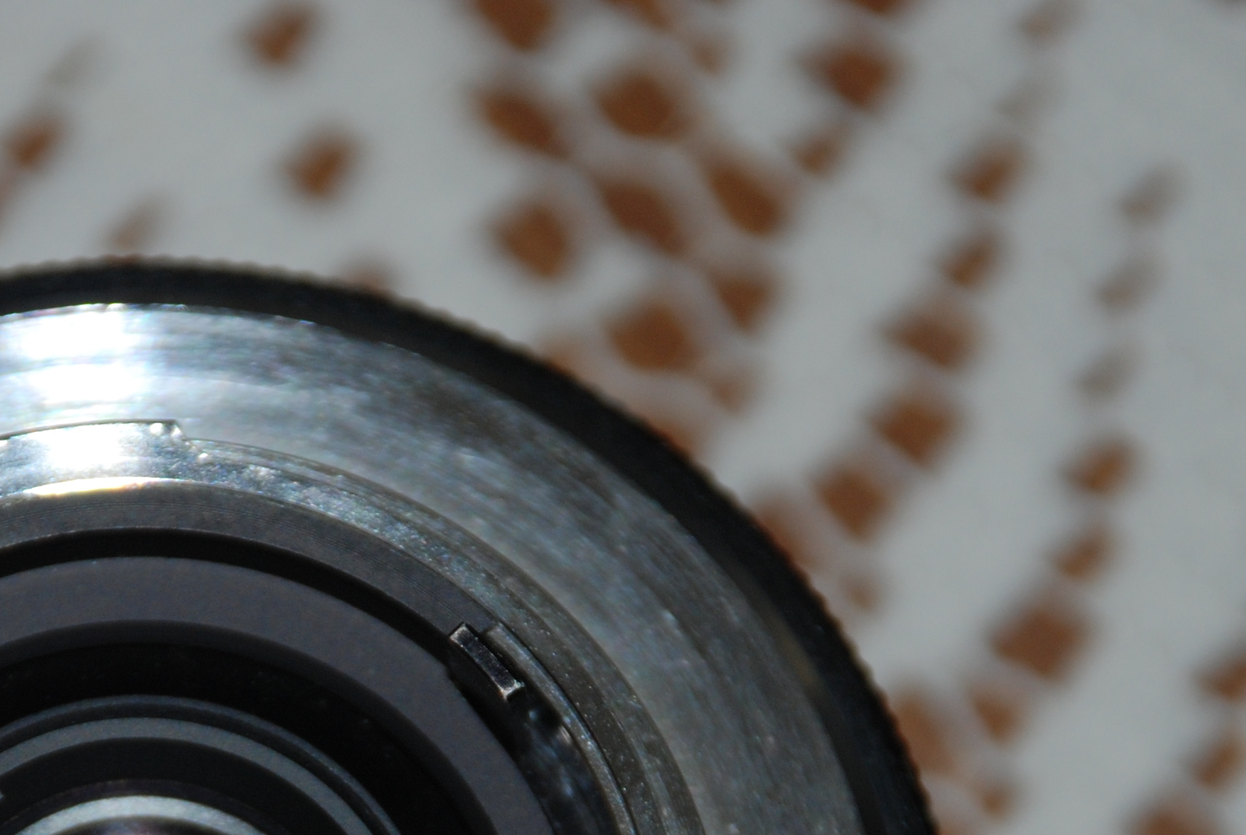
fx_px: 15878
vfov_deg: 3.0
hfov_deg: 4.5
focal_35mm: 458
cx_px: 292
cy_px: 928
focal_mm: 135
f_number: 5.6
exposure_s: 1/60
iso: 200
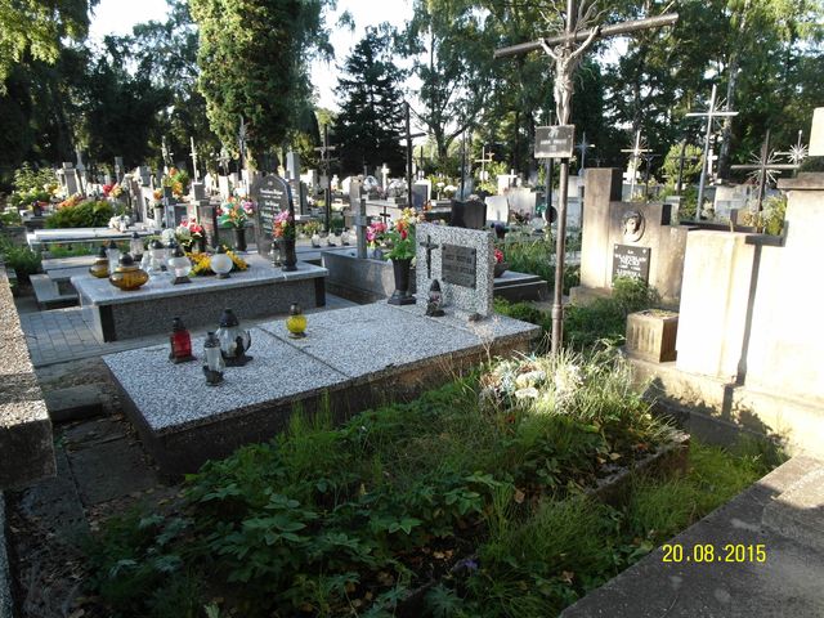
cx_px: 412
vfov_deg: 56.8
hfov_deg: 71.6
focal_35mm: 24
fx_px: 571
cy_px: 309
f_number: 3.4
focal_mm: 5.2
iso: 80
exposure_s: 1/90
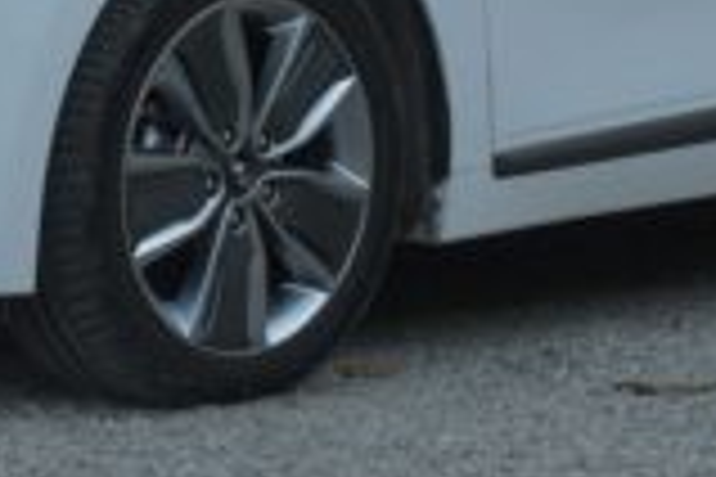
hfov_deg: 6.0
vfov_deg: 4.0
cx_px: 279
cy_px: -477
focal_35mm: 343
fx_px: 6821
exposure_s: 1/800
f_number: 4.5
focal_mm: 80
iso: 800
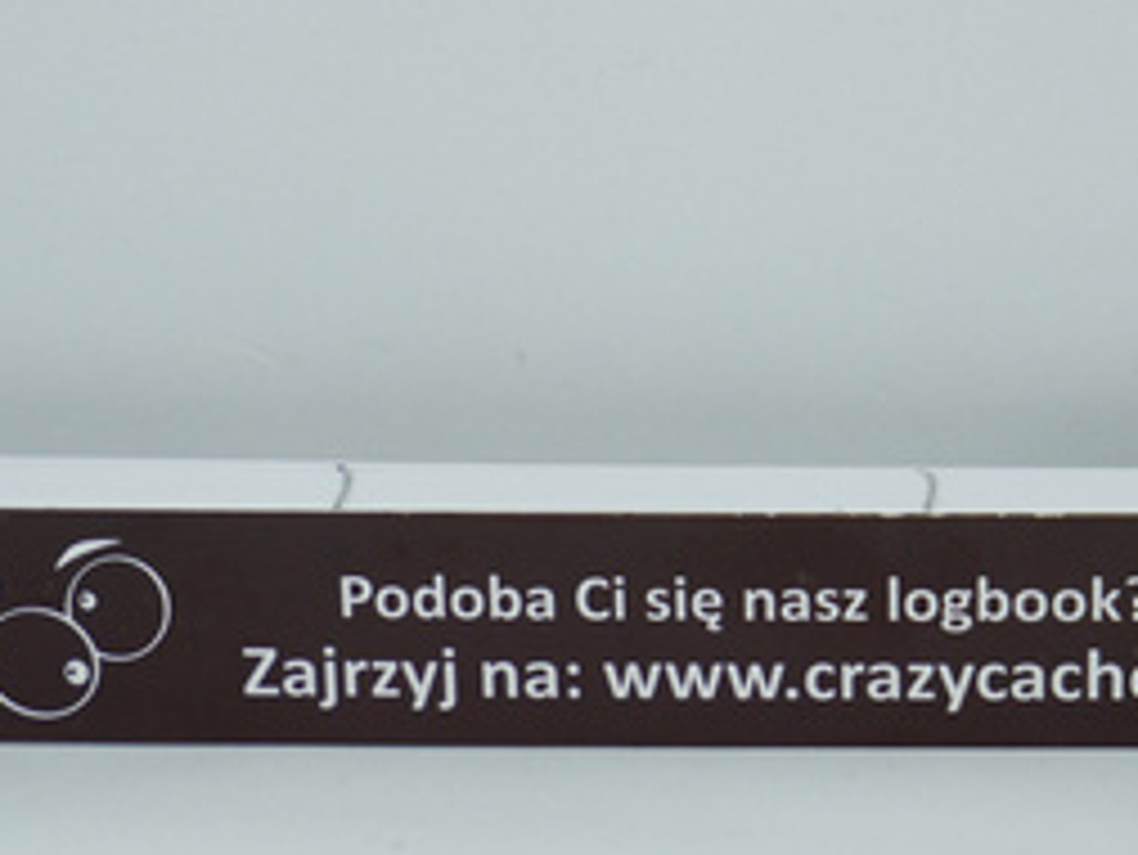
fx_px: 6085
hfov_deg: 10.7
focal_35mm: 185
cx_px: 639
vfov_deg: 8.0
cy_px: 626
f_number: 5.6
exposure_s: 1/125
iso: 640
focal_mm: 52
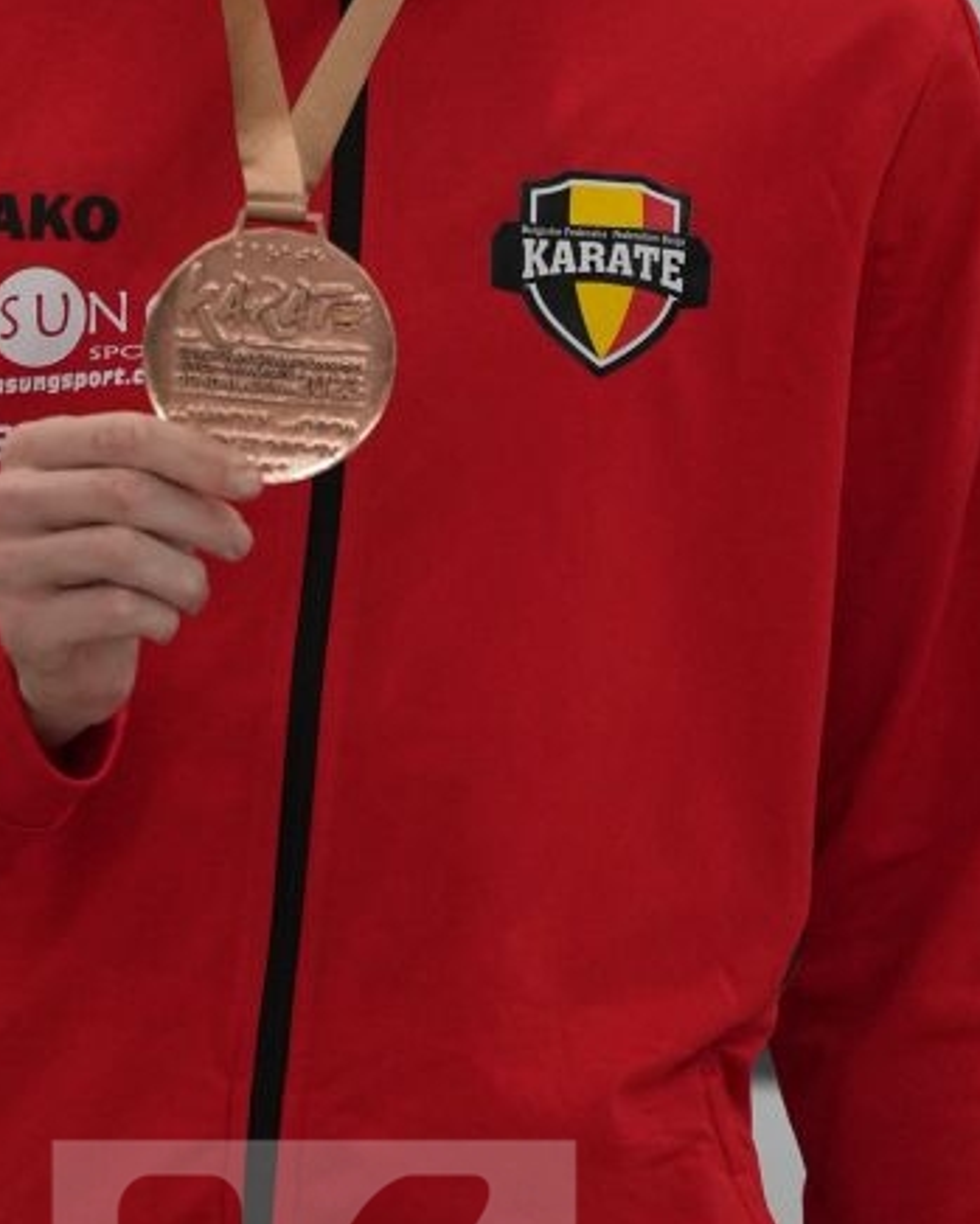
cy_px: 399
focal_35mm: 775
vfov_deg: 2.5
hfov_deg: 2.0
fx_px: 28088
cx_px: 314
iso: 1600
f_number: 2.8
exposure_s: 1/500
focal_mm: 200
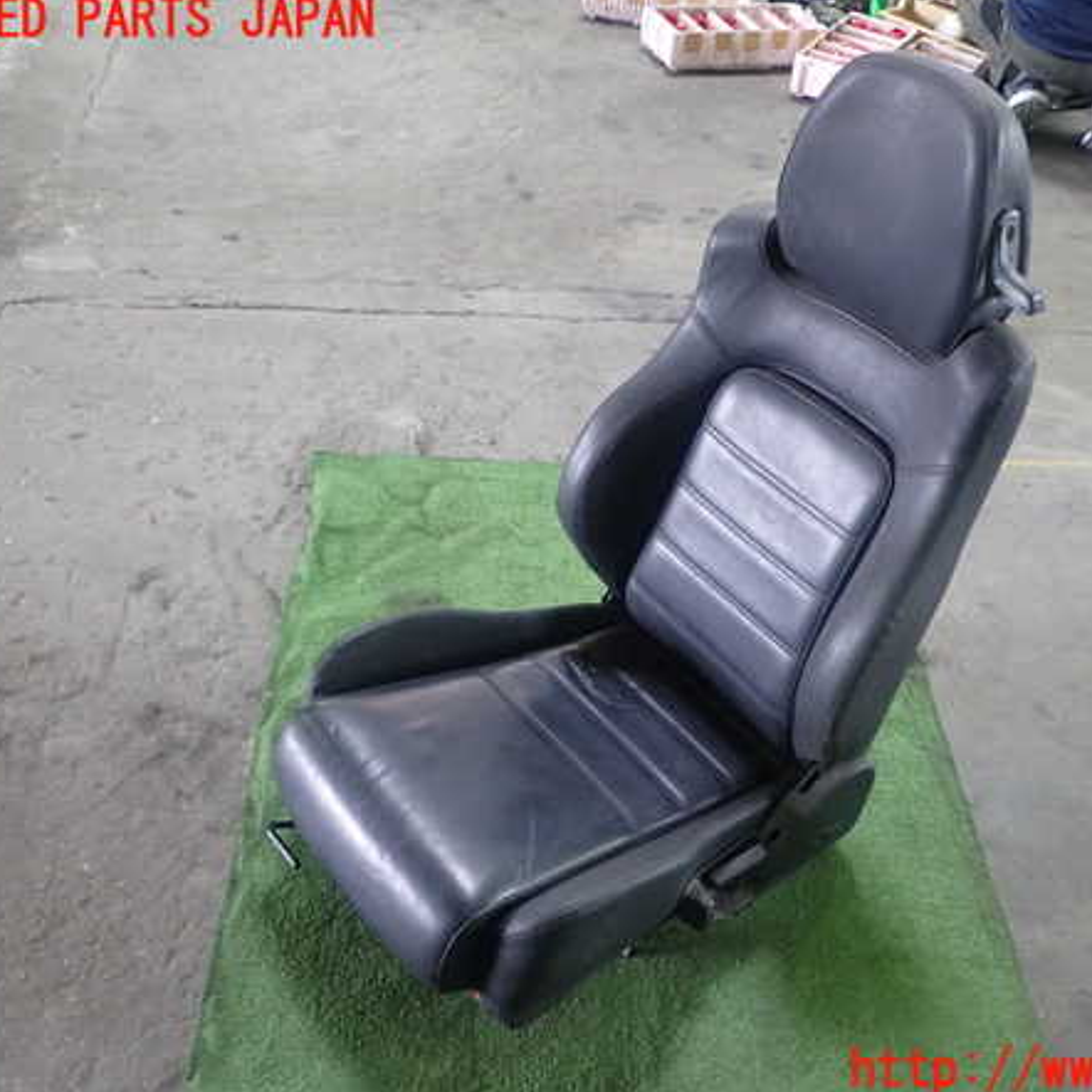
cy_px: 546
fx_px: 1285
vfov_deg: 46.0
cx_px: 667
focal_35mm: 36
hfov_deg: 45.7
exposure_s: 1/30
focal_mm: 5.4
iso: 320
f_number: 2.3
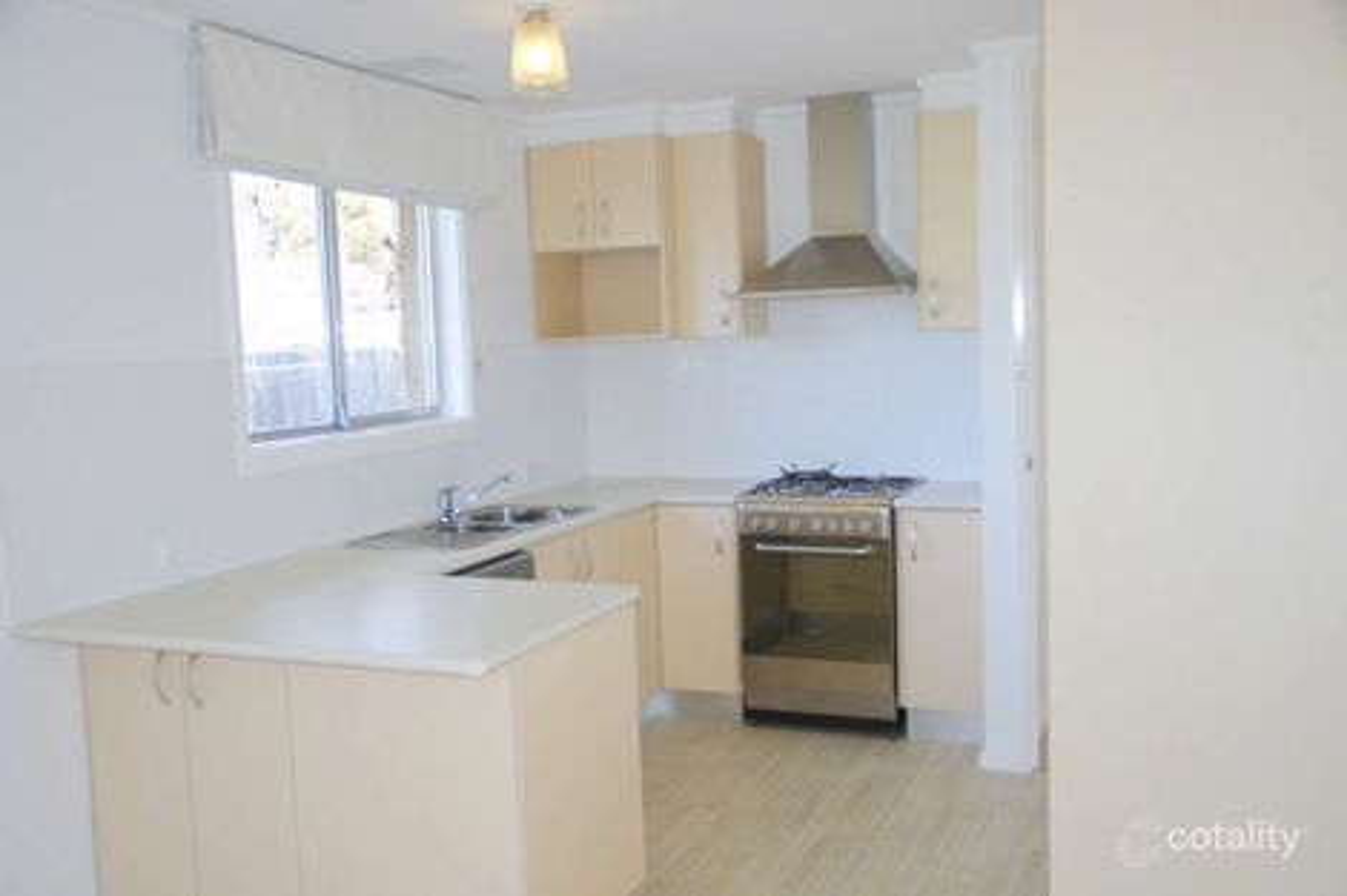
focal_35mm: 33
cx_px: 674
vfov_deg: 39.9
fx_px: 1234
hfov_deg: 57.2
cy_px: 448
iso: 200
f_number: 4
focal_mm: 22
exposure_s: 1/80
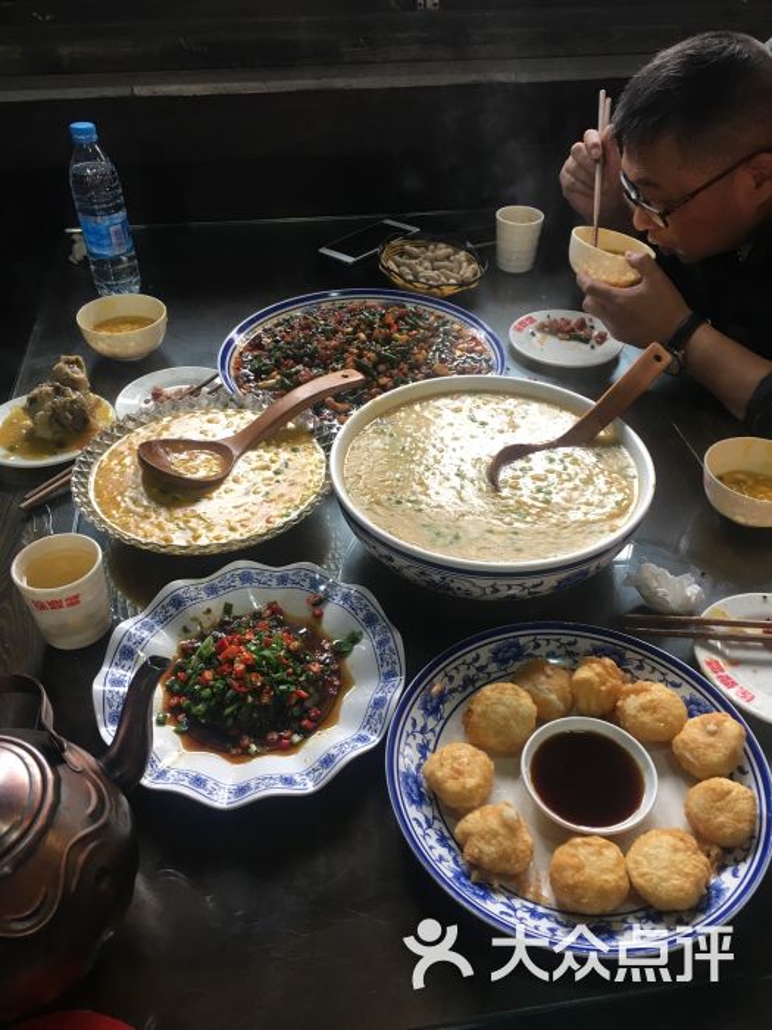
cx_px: 386
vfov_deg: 61.7
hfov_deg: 48.2
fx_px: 862
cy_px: 515
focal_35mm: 29
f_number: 2.2
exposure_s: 1/17
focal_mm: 4.15
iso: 40
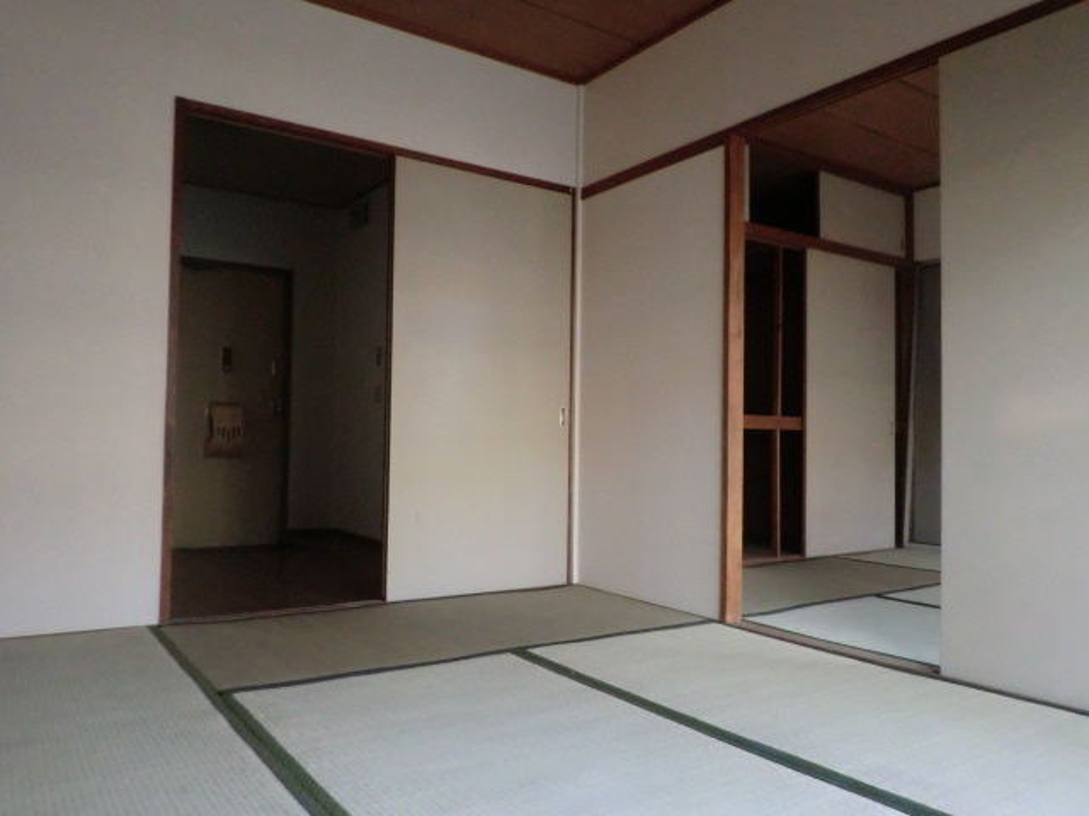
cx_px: 544
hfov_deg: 67.3
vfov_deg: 53.1
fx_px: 818
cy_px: 408
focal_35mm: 26
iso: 400
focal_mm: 4.7
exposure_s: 1/60
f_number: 2.8
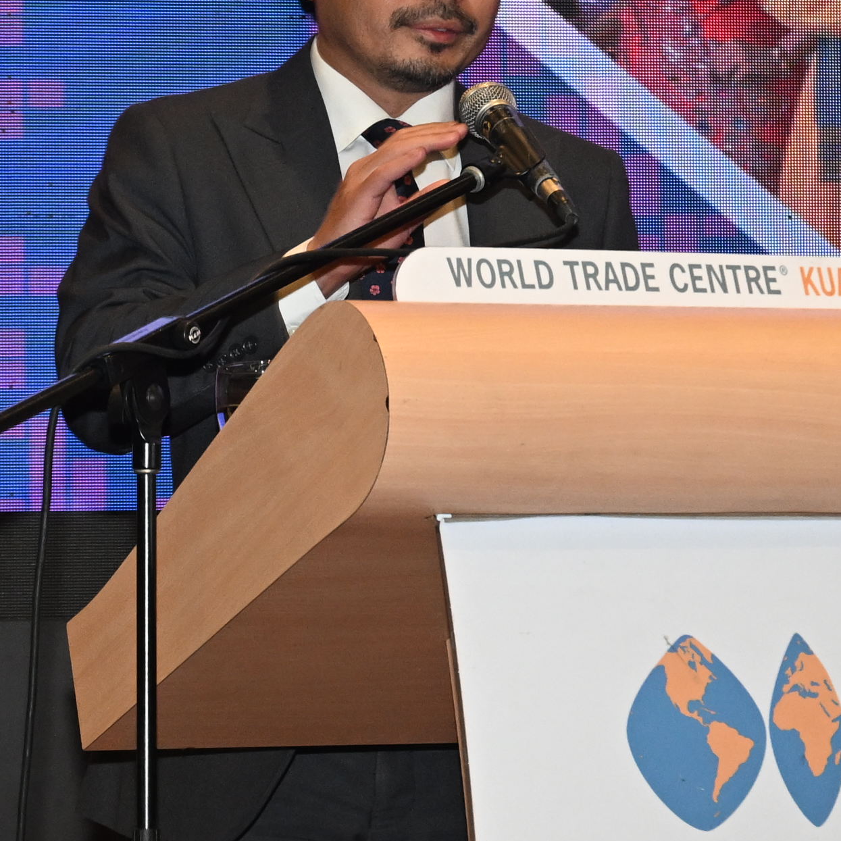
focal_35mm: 223
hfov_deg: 7.8
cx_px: 757
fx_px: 6130
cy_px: 278
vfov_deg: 7.8
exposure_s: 1/100
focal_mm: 54
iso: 1600
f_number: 5.6
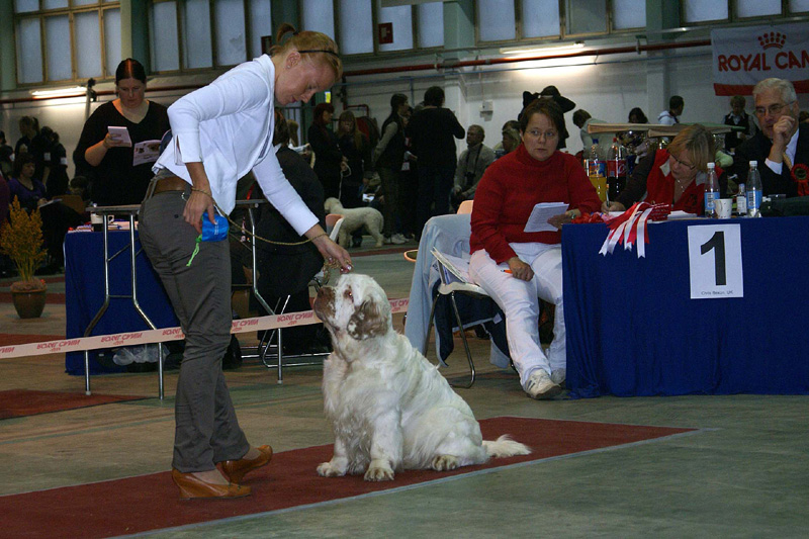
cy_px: 270
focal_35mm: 105
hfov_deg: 19.5
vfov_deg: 13.0
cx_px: 404
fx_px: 2359
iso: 400
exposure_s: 1/125
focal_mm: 70
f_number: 5.6
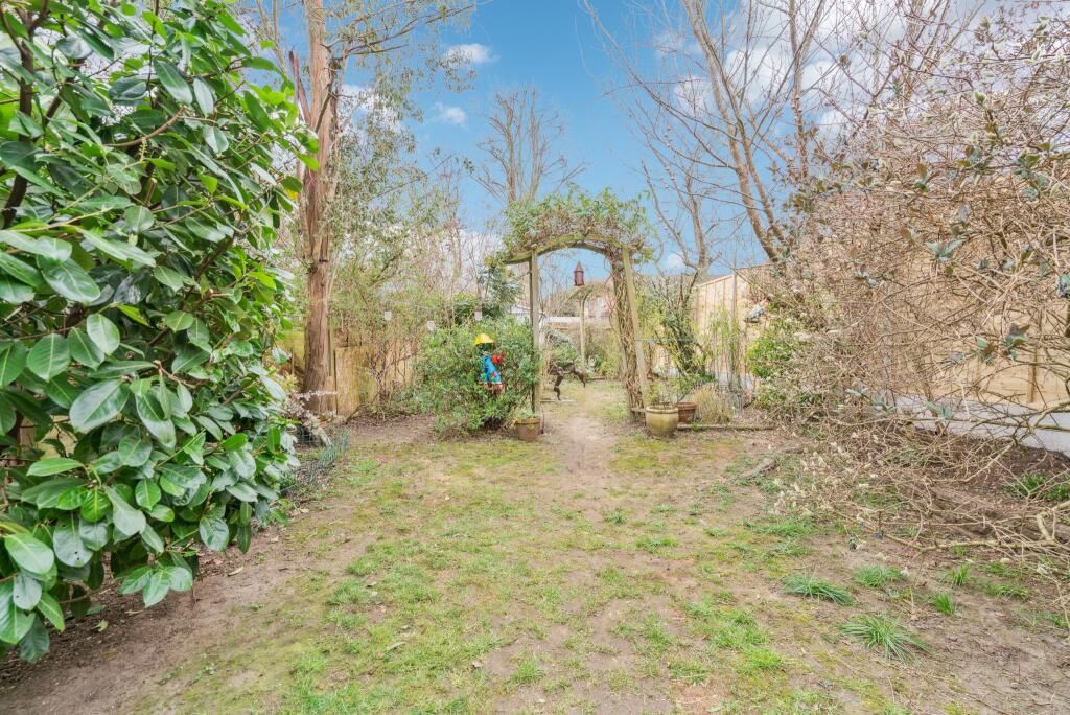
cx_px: 535
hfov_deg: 96.7
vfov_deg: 73.8
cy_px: 358
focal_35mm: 16
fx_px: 476
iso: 640
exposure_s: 1/250
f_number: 8
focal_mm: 16
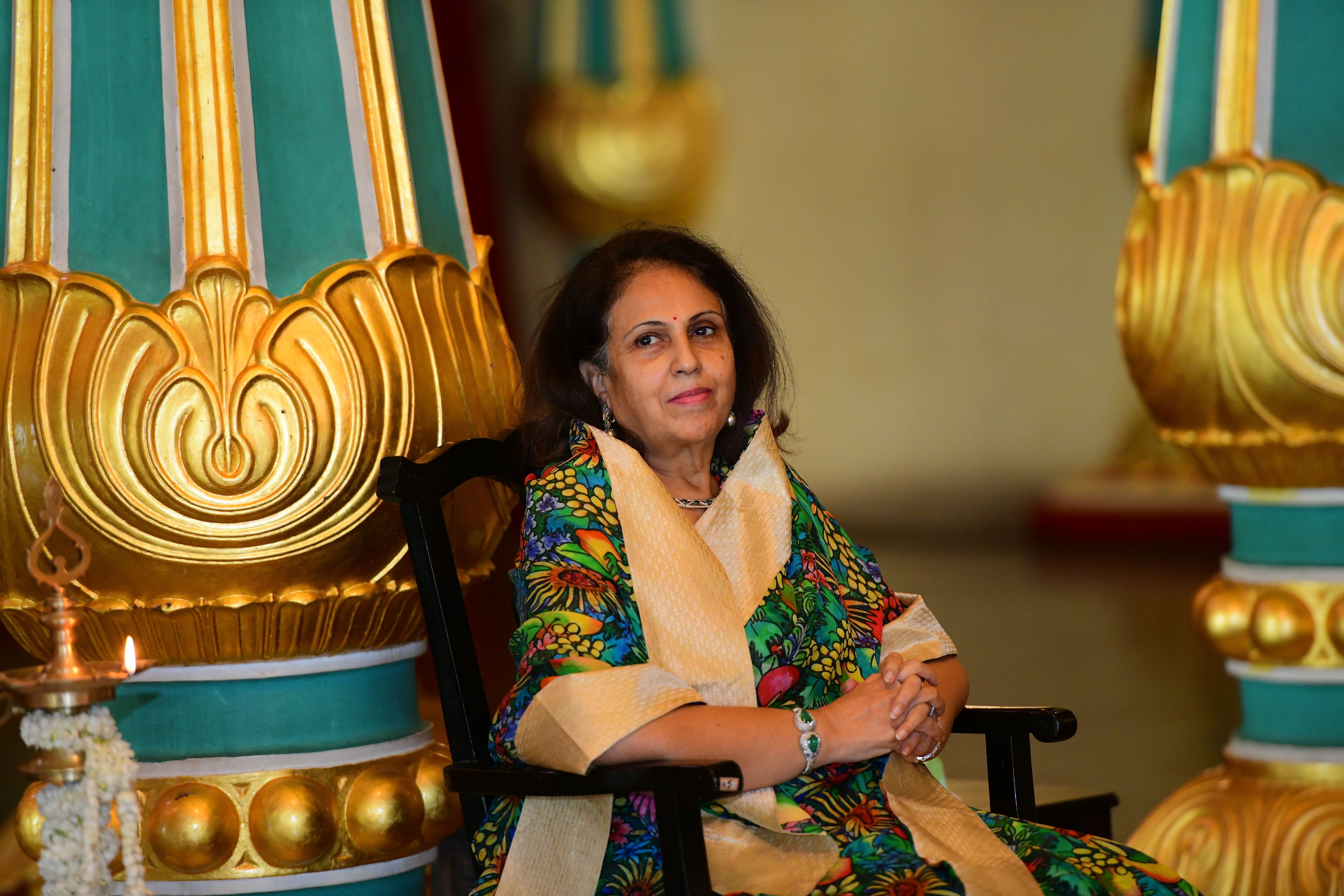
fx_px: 7466
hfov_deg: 10.3
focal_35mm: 200
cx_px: 672
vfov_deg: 6.9
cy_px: 448
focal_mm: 200
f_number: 2.8
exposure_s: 1/125
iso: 2500
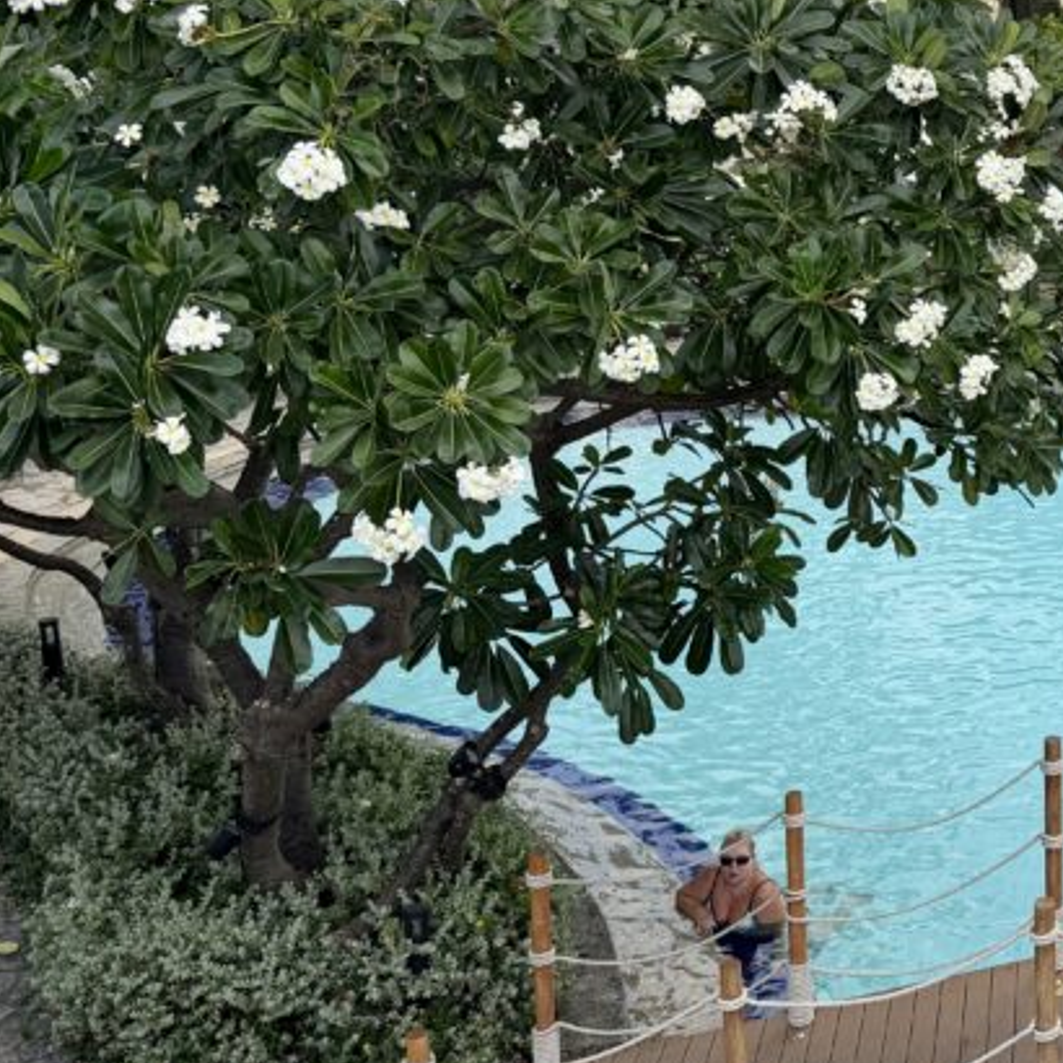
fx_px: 1841
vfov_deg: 31.7
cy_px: 272
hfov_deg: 28.2
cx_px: 1265
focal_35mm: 53
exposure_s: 1/2445
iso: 80
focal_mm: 6.76
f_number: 1.78
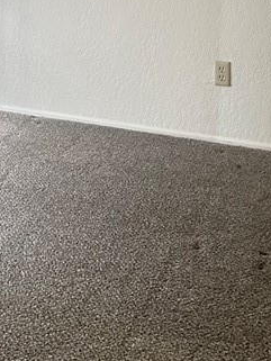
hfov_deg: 17.2
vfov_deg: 22.4
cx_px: -21
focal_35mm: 83
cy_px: -25
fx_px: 866
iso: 500
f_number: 1.5
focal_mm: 5.7
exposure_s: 1/44
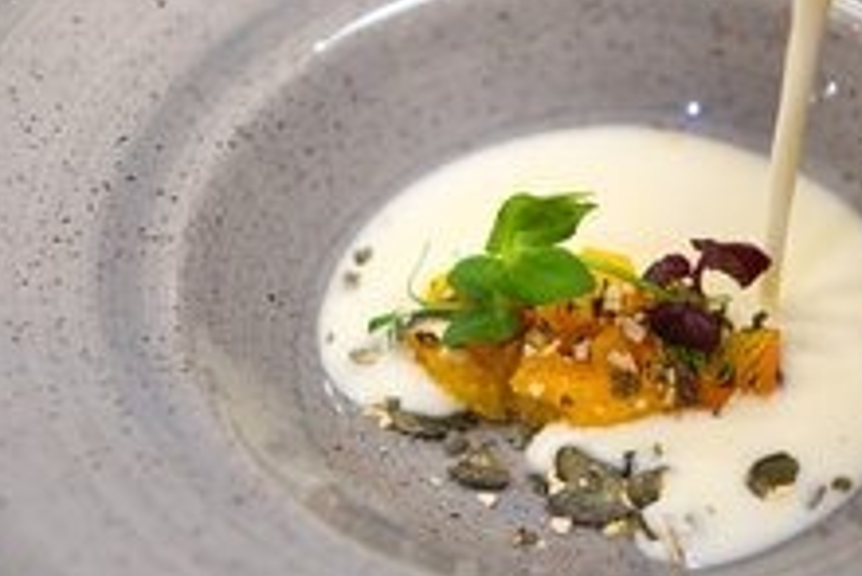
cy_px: 290
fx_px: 2612
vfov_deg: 12.6
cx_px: 670
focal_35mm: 109
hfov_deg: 18.6
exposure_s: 1/500
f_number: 1.8
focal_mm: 33
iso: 1000
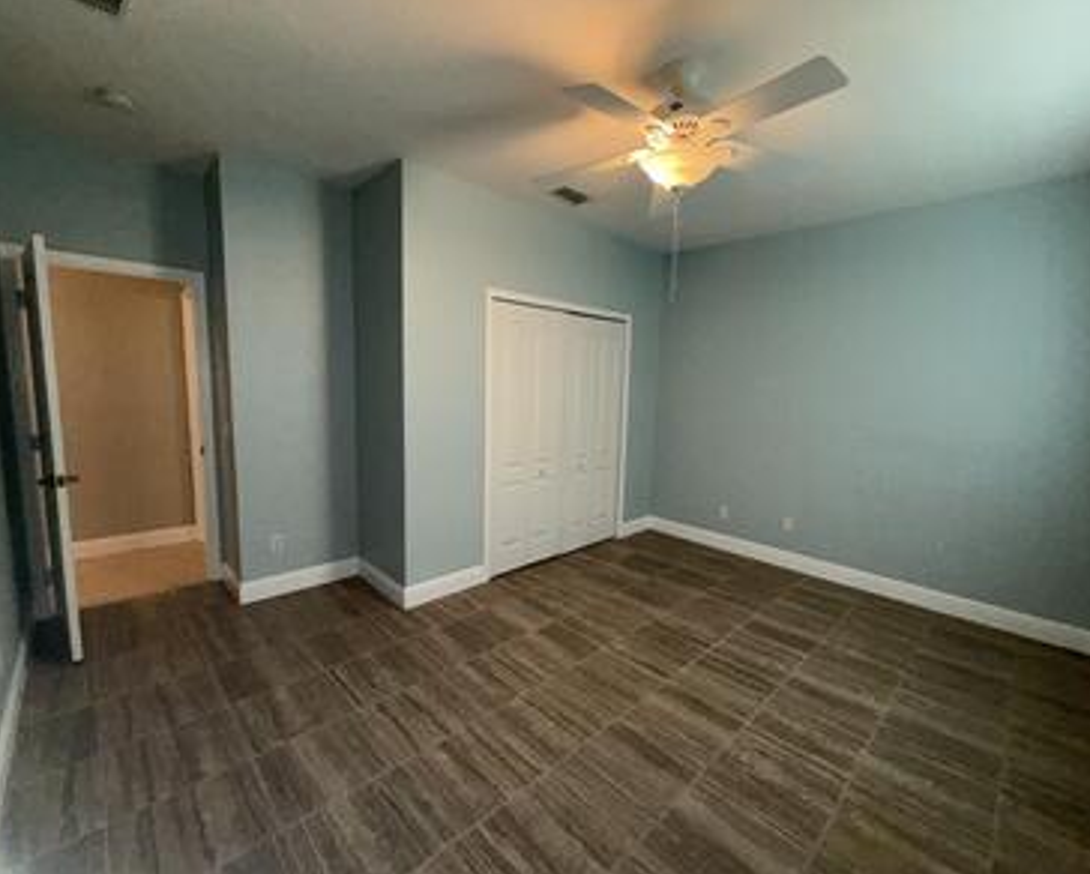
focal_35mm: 15
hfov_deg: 96.7
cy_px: 440
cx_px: 563
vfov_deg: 84.1
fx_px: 484
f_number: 2.2
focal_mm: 2.22
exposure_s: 1/60
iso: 250
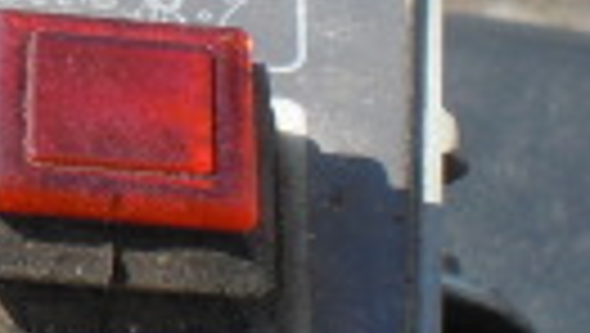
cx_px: -333
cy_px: 284
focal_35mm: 202
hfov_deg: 10.3
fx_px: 3163
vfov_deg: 6.0
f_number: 5.6
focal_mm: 6.3
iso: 64
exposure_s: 1/200
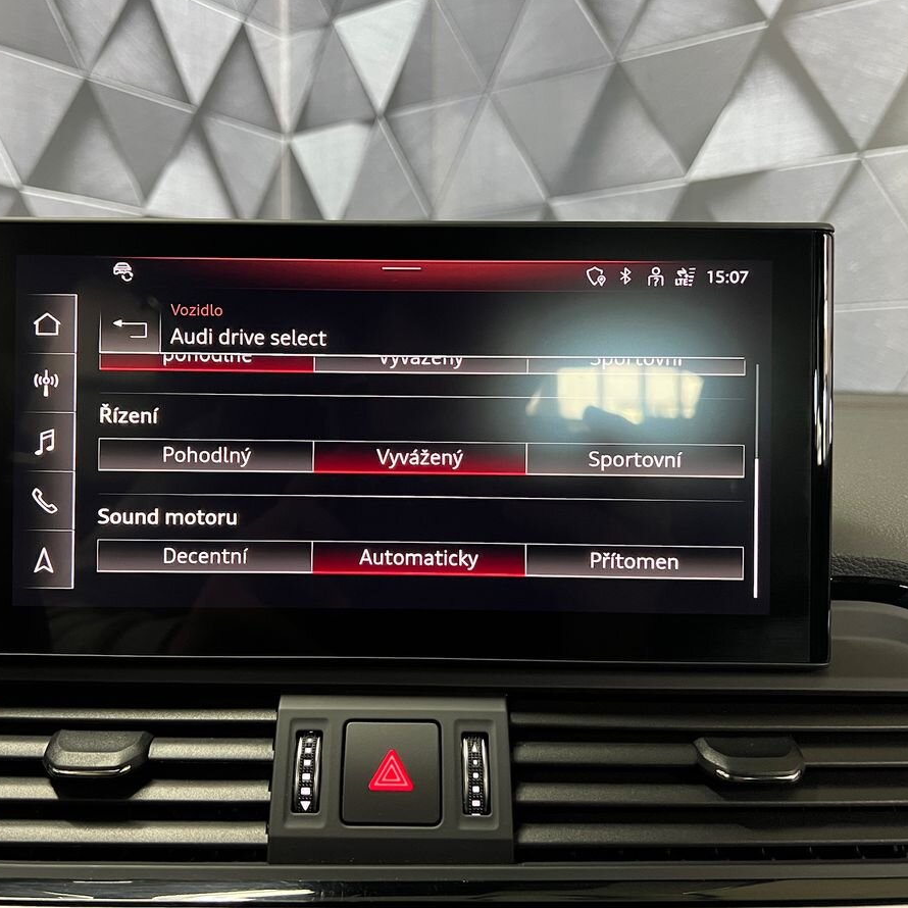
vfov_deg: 52.5
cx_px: 403
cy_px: 453
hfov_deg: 52.4
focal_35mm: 31
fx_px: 920
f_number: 1.5
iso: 500
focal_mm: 5.7
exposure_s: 1/40
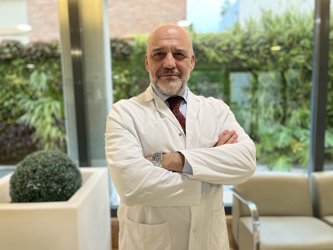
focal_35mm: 26
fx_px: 250
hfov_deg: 67.3
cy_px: 125
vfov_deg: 53.1
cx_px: 166
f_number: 1.6
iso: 125
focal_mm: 5.1
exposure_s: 1/100
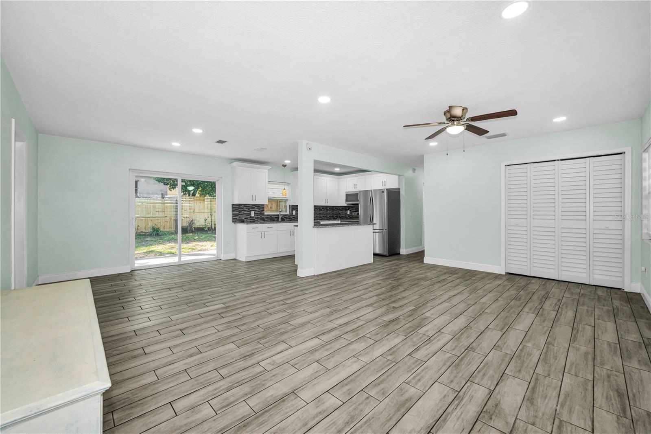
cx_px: 326
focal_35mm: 14
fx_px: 253
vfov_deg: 81.2
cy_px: 217
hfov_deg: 104.3
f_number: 8
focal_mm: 14
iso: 160
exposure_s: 1/60
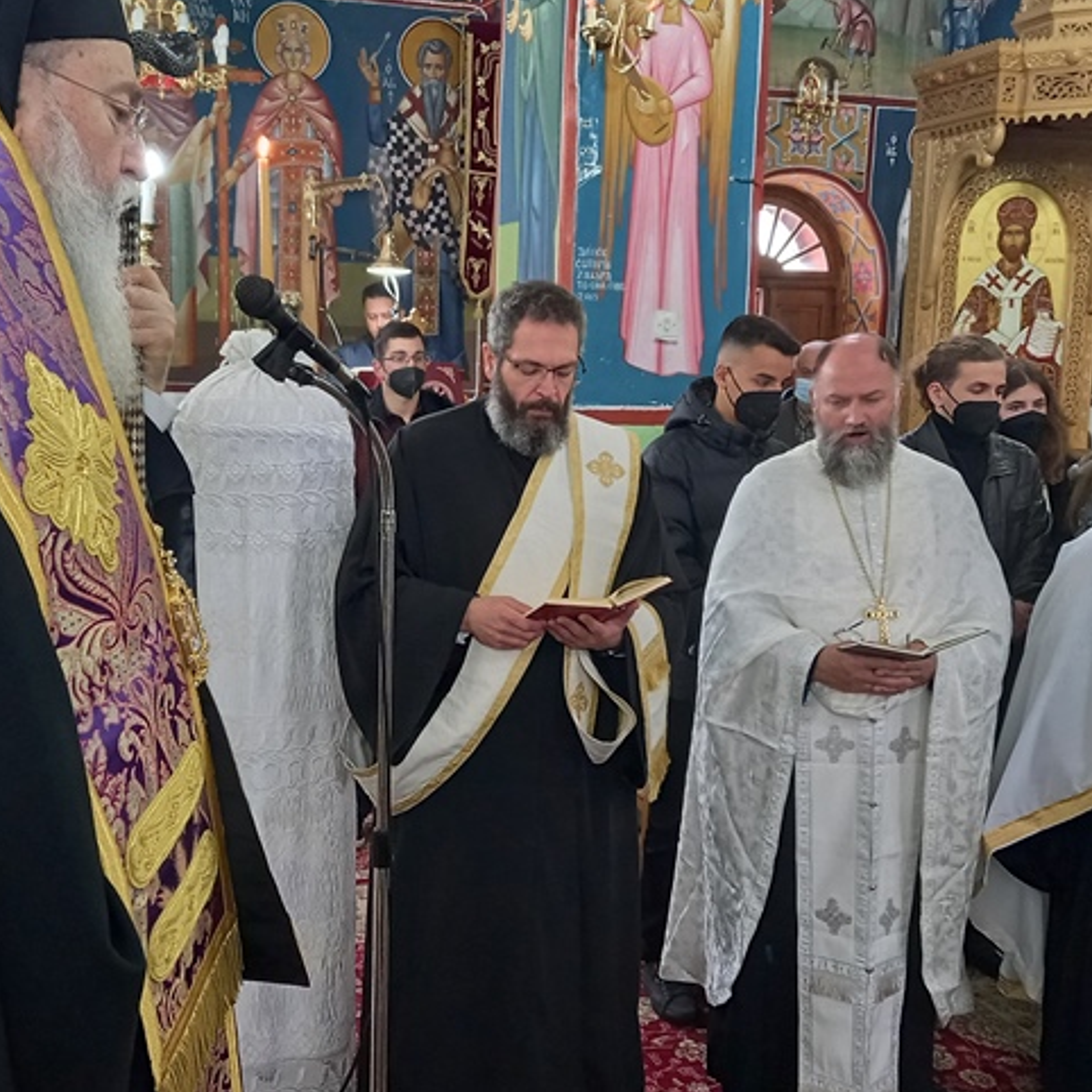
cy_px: 555
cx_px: 476
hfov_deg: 42.8
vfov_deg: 42.8
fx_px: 1392
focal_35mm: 39
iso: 320
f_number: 2
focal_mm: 4.6
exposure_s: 1/25
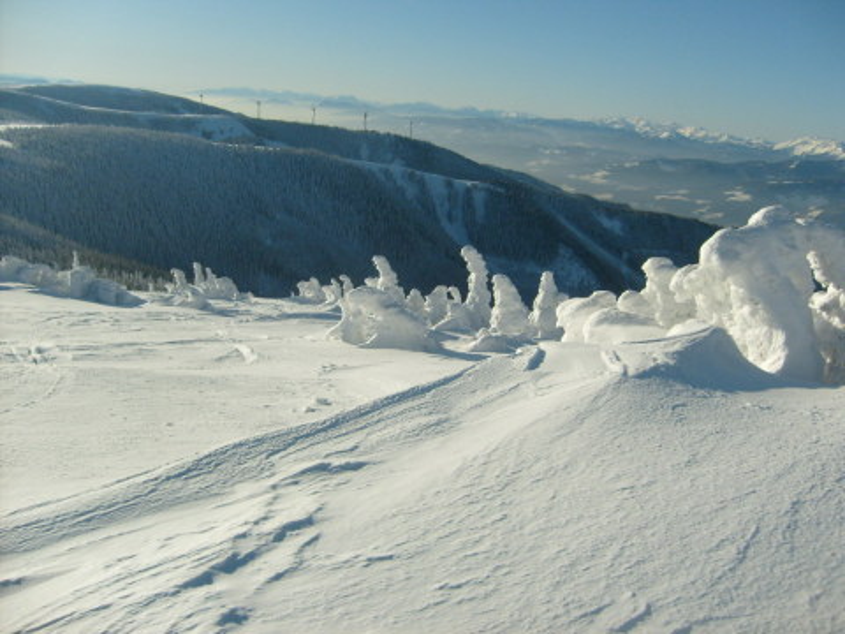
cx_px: 422
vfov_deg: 40.7
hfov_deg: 52.6
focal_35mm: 35
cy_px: 317
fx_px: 854
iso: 80
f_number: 7.1
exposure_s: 1/500
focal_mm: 5.8
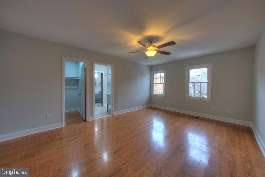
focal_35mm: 12
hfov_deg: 112.6
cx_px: 132
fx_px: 88
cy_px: 88
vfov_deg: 90.0
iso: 100
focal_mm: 12
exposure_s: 1/2.5
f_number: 9
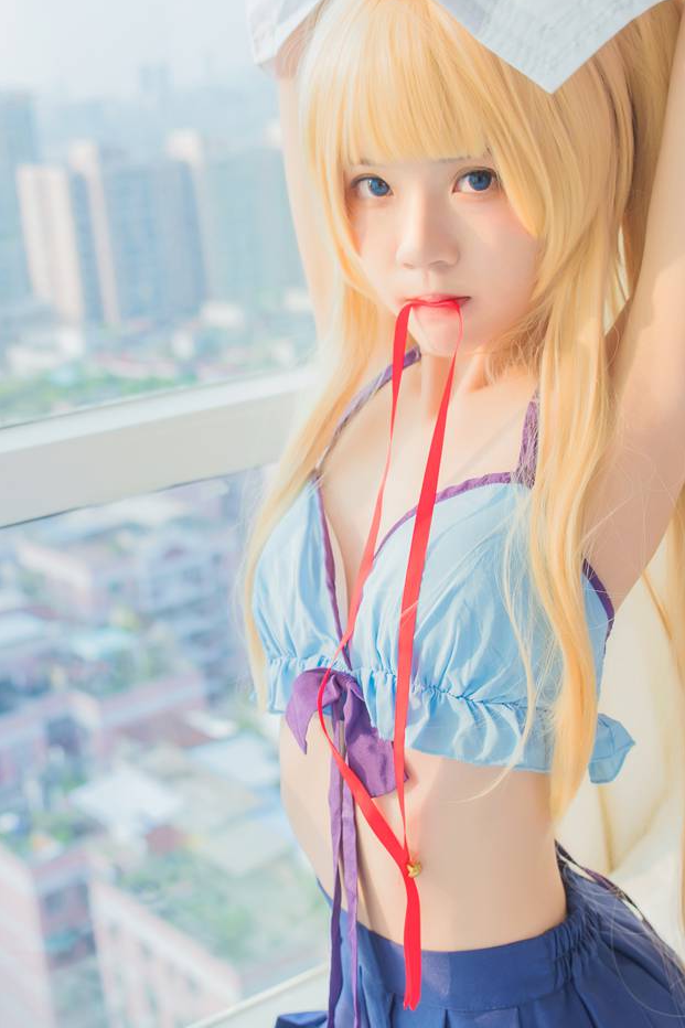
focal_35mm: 56
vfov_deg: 35.6
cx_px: 324
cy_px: 573
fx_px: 1599
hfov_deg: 24.2
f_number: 3.2
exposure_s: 1/160
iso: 160
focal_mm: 29
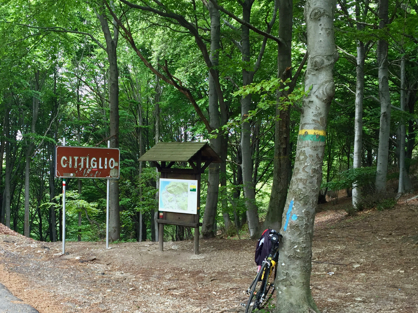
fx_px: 531
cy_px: 231
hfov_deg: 42.8
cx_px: 171
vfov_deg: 32.3
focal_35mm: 44
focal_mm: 4.15
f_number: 2.2
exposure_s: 1/100
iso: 50
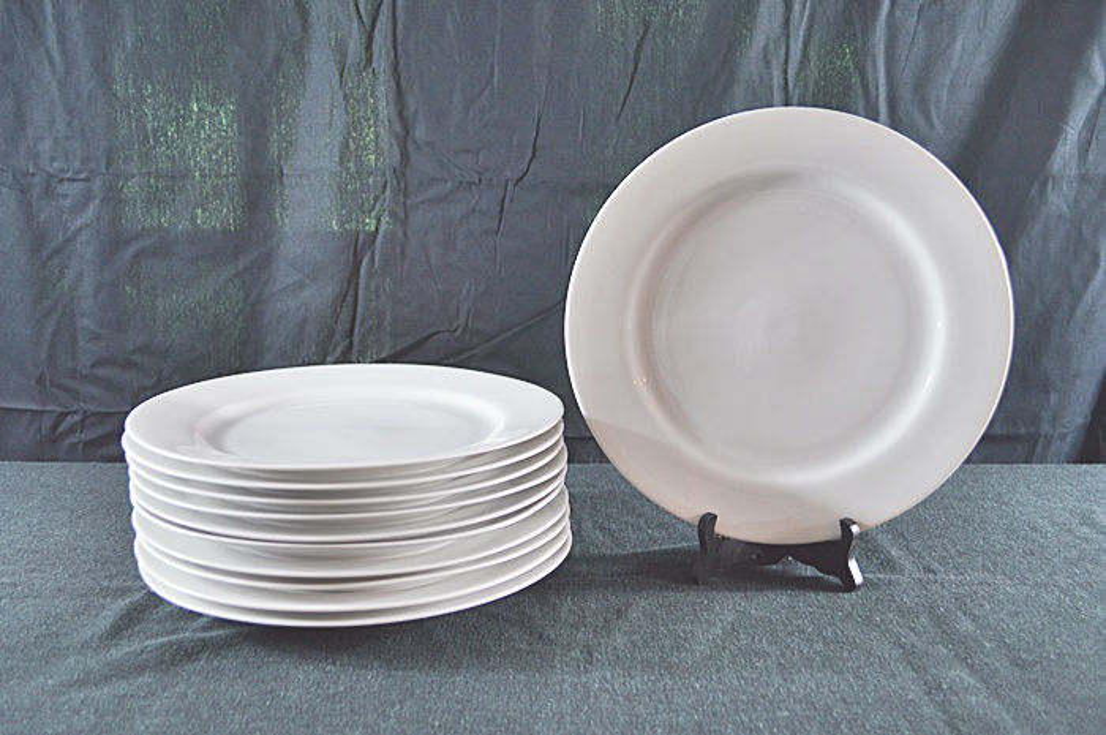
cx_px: 553
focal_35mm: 33
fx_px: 1013
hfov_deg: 57.3
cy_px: 368
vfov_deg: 39.9
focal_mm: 22
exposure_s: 1/25
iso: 400
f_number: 4
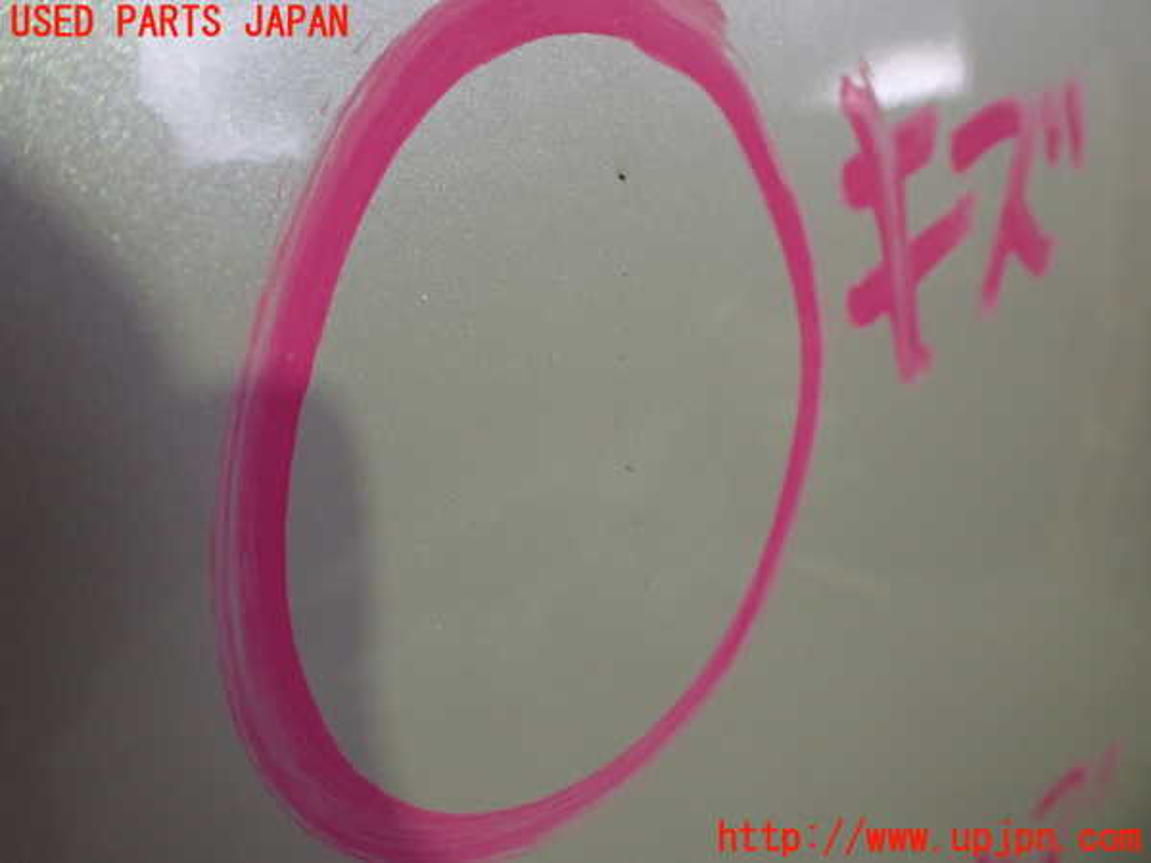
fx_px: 998
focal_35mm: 30
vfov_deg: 46.8
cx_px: 576
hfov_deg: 60.0
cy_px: 432
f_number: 2.3
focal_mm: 5.4
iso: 640
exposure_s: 1/125
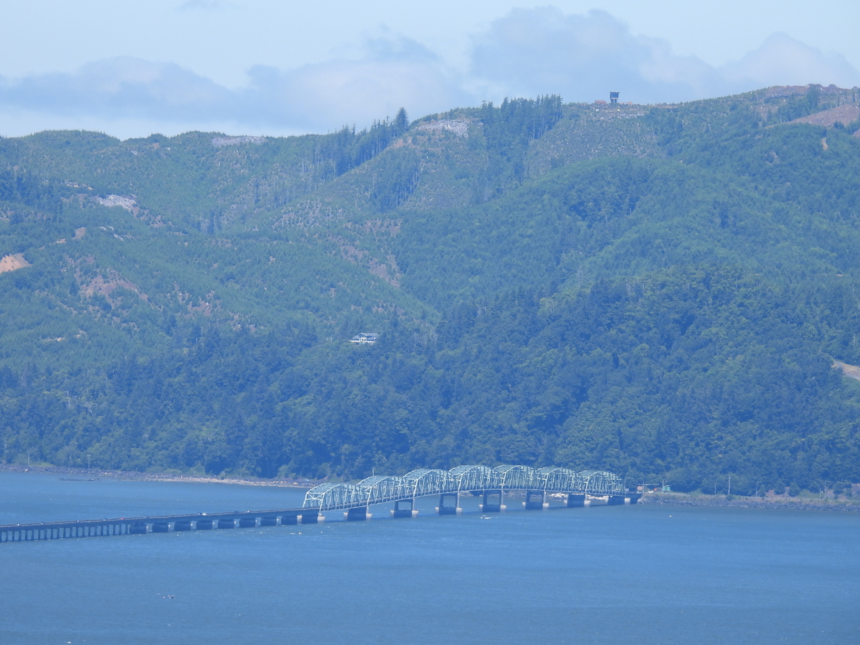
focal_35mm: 465
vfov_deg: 3.2
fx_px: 11551
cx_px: 419
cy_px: 326
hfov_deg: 4.3
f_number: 5
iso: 100
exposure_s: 1/500
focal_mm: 80.3
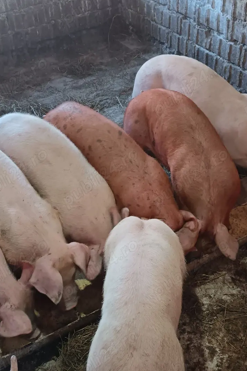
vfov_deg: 41.9
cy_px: 192
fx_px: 484
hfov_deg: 28.6
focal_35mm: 47
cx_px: 123
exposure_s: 1/33.3
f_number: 1.75
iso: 3011
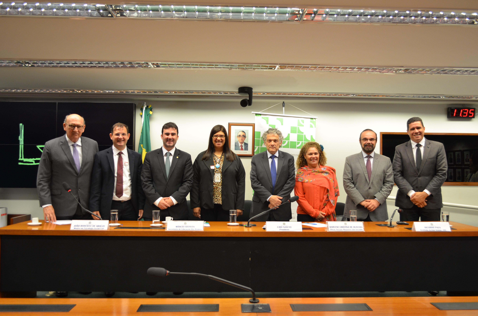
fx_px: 398
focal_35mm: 30
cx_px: 239
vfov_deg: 43.4
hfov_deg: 62.0
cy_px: 158
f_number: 4
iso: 500
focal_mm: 20
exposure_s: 1/60
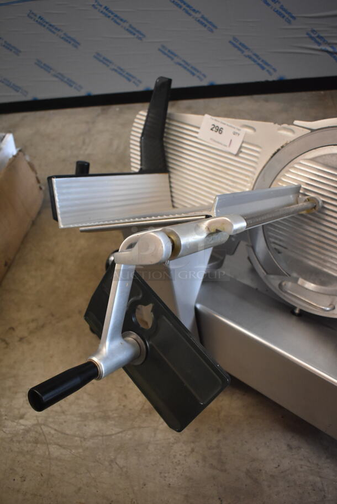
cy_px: 252
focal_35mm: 30
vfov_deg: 61.9
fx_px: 421
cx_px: 168
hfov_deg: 43.7
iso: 1800
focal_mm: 20
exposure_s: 1/125
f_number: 3.5
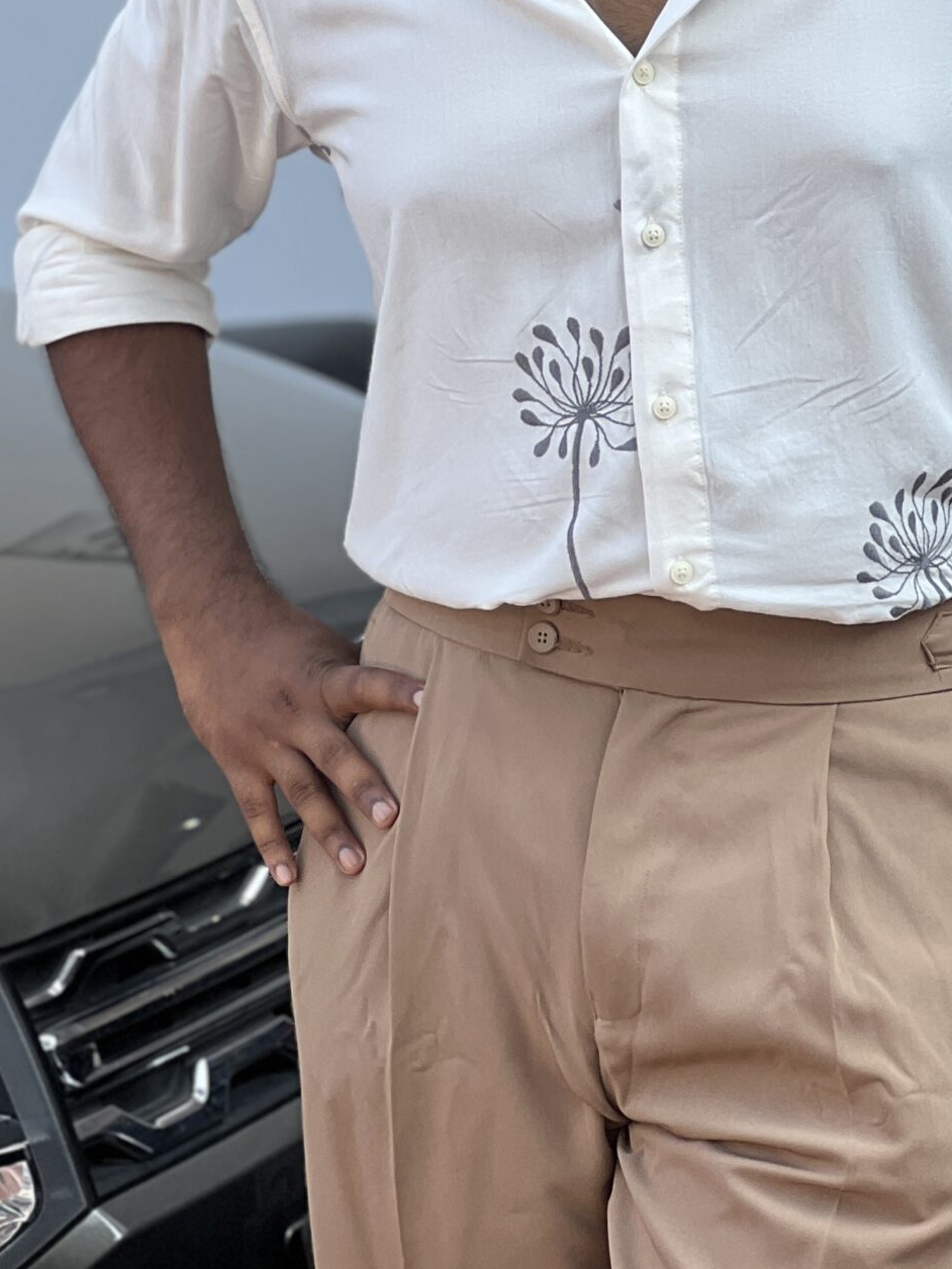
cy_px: 72
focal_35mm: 157
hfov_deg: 9.4
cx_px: 725
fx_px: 5757
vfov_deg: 12.5
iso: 25
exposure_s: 1/121
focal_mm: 9
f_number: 2.8
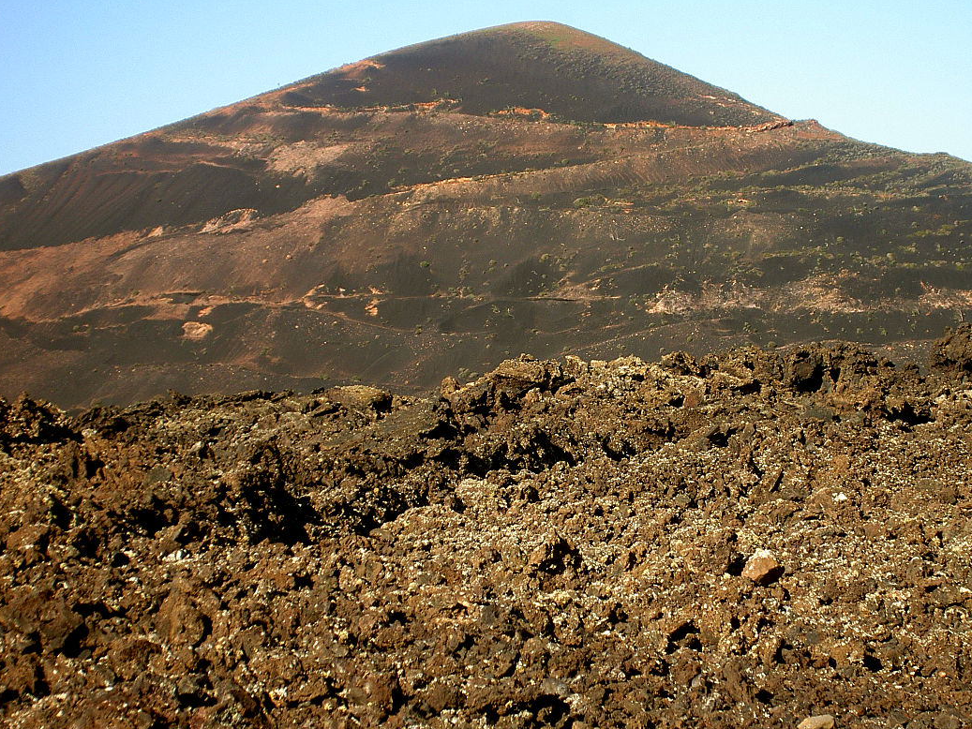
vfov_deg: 12.6
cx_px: 537
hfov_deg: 16.7
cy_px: 373
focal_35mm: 118
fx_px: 3314
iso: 50
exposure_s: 1/250
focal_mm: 16.8
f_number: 4.9
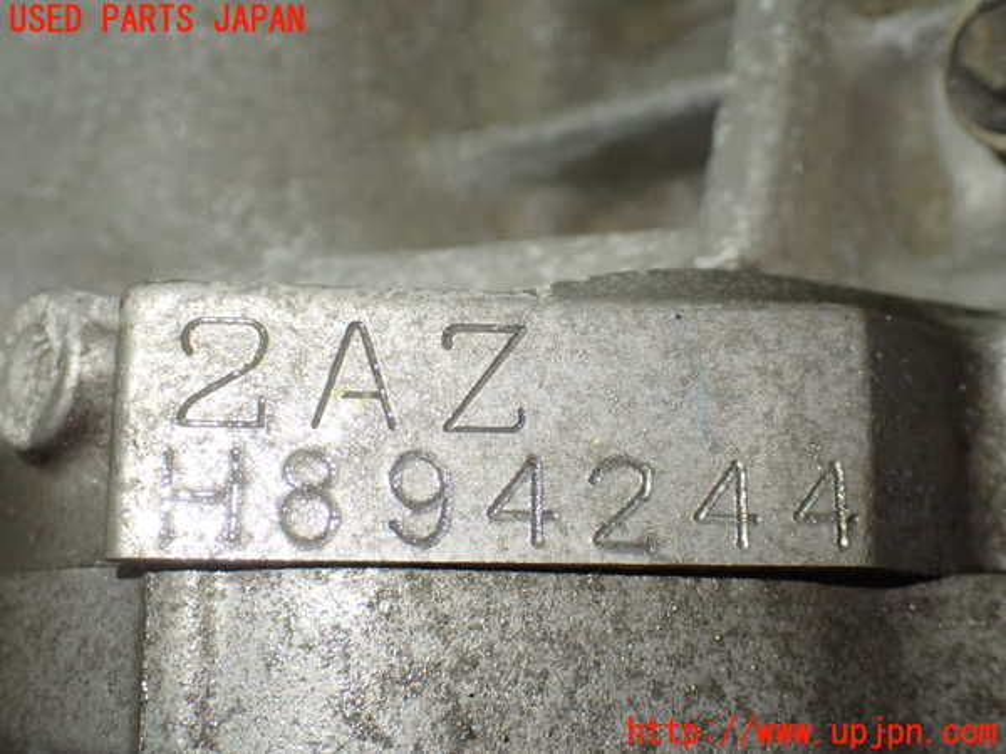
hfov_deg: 42.9
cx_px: 503
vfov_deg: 32.9
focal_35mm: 44
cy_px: 377
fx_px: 1279
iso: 800
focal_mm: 7.84
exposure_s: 1/80
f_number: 2.9
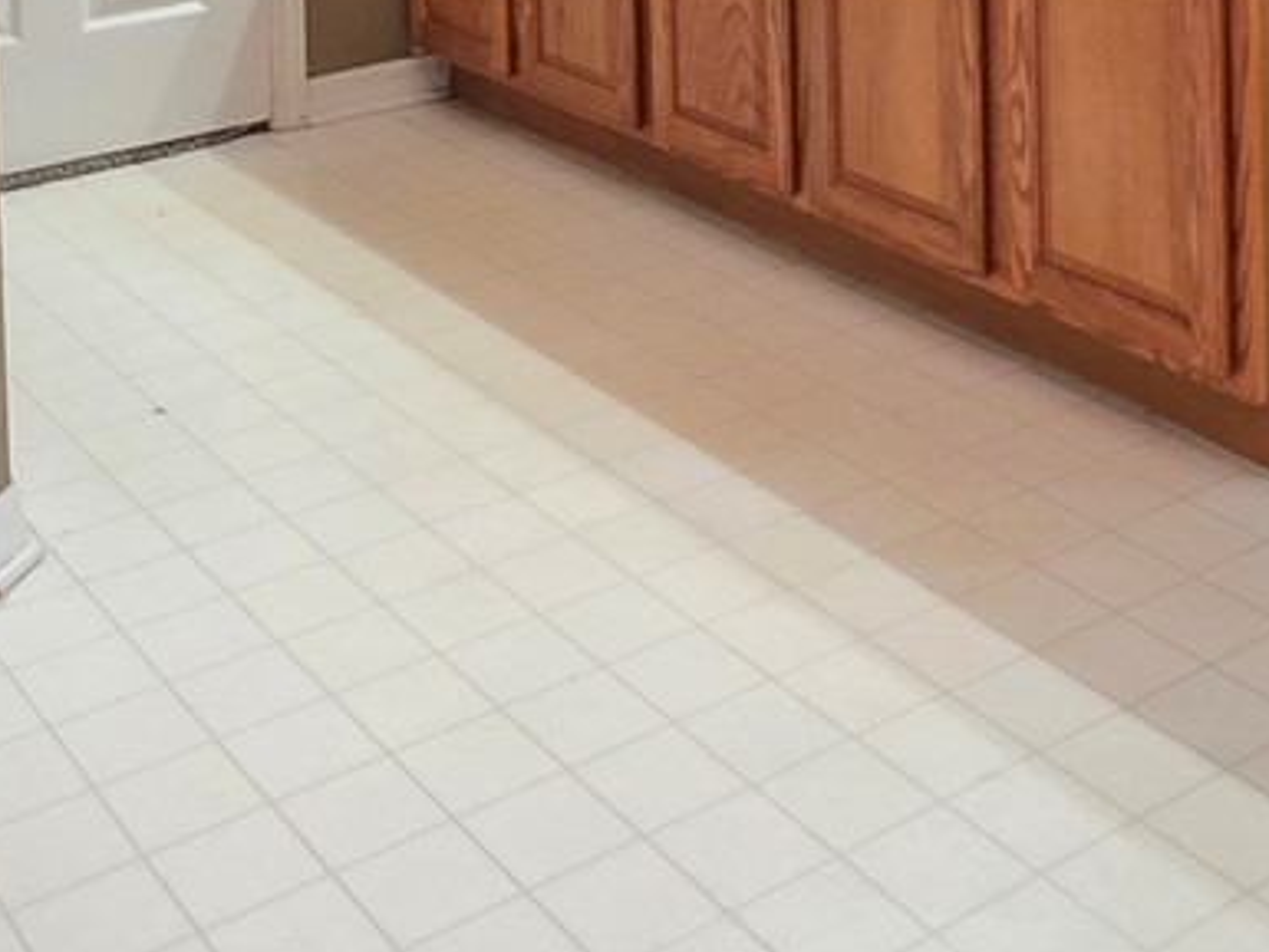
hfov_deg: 35.5
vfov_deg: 22.6
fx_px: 1980
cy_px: -441
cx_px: 643
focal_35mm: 54
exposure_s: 1/60
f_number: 1.9
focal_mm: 2.2
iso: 250
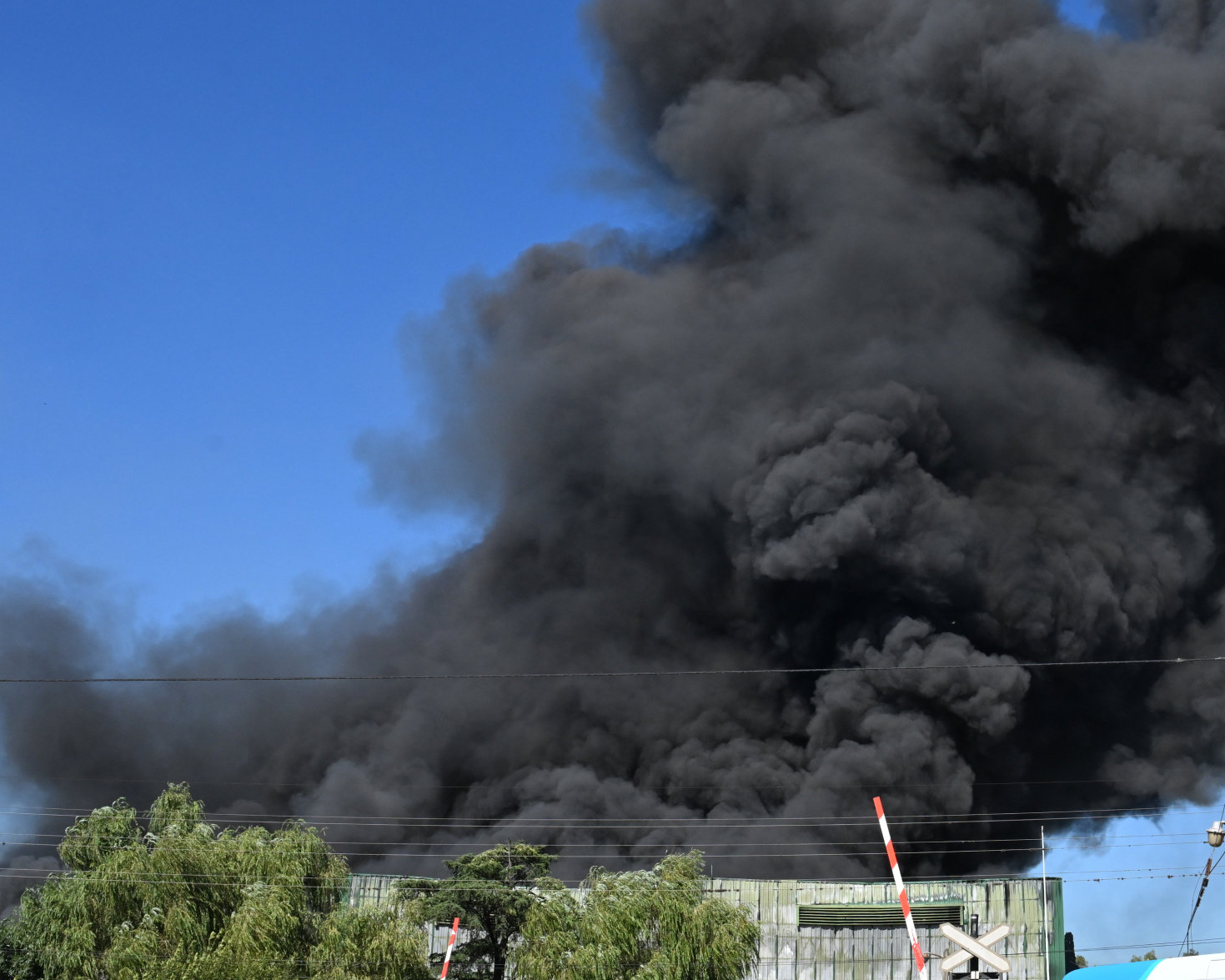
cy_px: 540
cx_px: 925
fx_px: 1668
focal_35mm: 46
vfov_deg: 32.7
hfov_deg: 39.2
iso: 640
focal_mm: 24
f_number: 10
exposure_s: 1/1000
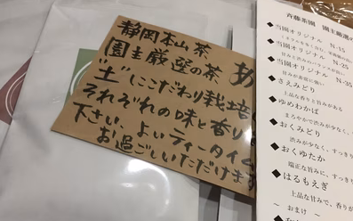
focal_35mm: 31
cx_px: 176
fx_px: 298
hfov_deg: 61.2
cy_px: 130
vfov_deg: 40.4
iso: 100
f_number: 2.2
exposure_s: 1/15
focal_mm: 4.15
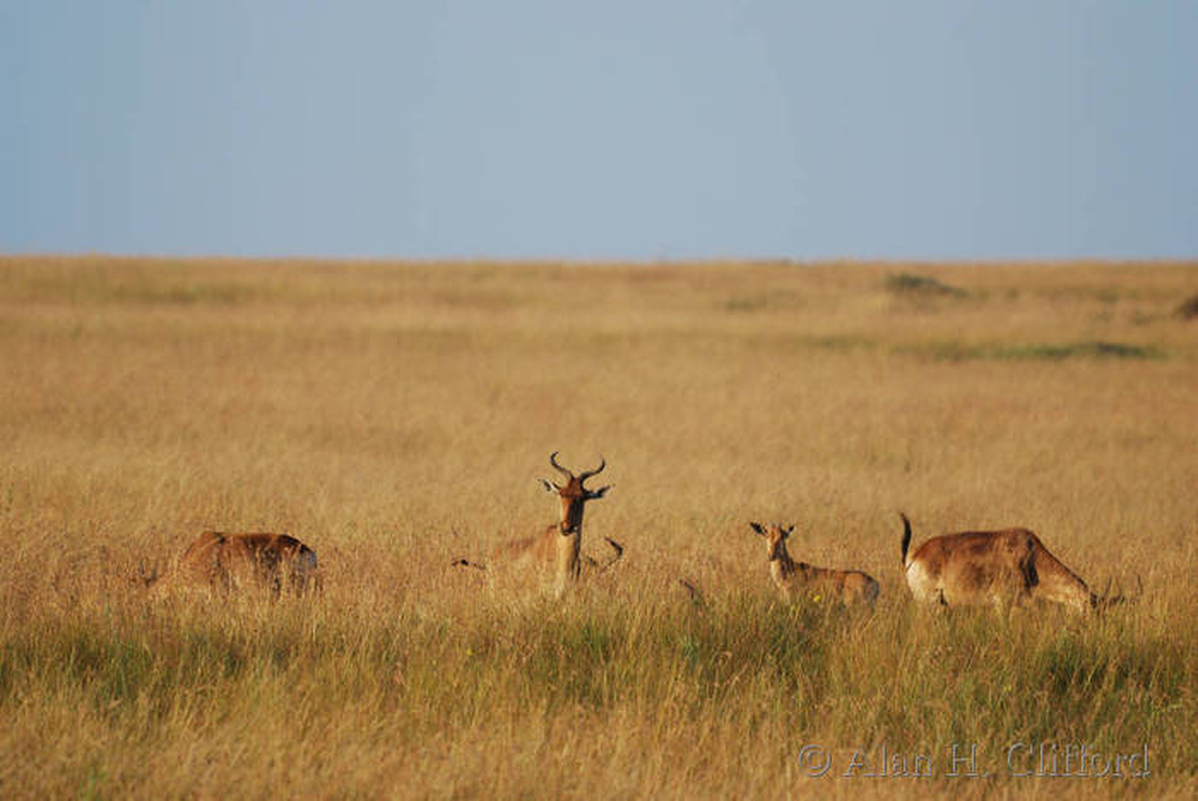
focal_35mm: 600
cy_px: 400
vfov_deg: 2.3
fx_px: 19983
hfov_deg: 3.4
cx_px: 599
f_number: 5.6
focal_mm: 400
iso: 280
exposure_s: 1/400
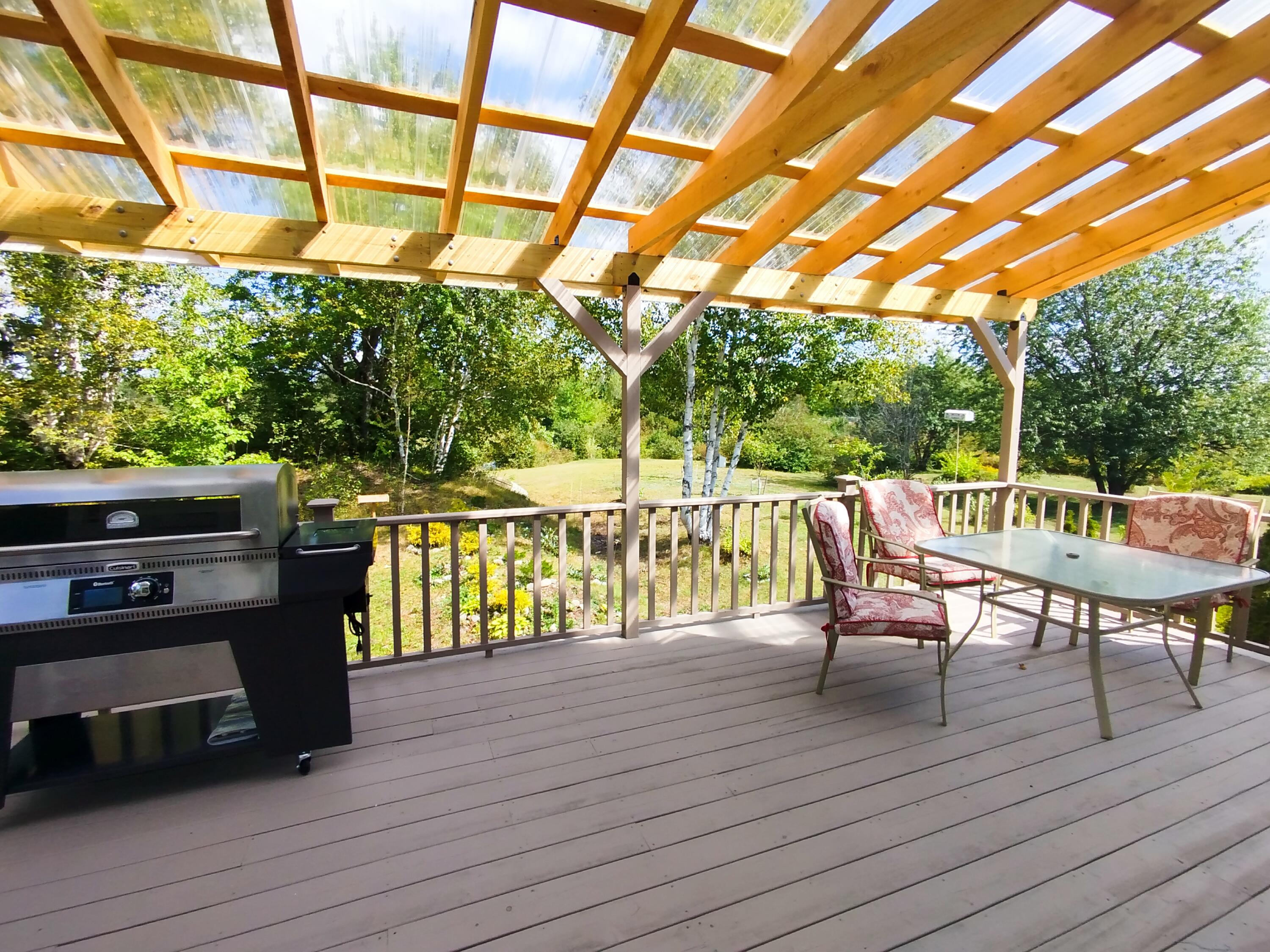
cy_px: 476
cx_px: 635
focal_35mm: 15
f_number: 2.2
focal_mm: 1.65
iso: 50
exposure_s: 1/900
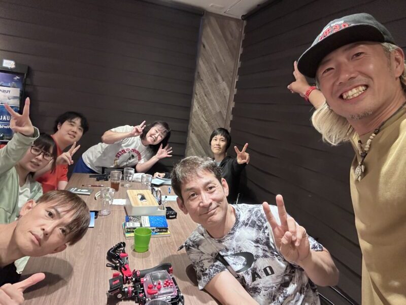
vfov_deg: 58.9
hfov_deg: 73.9
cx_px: 203
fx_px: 270
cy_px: 152
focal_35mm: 23
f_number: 1.9
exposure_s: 1/30
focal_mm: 2.69
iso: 320
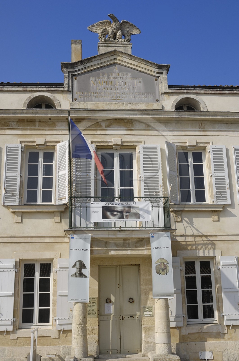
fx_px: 419
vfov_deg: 46.5
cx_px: 120
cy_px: 180
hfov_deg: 31.8
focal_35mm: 42
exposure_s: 1/200
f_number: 11
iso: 100
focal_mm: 28
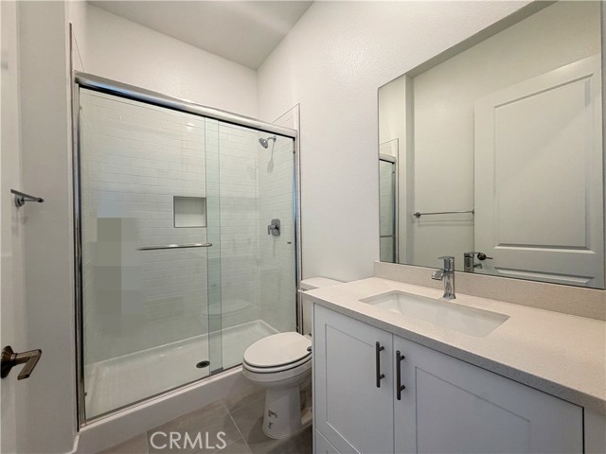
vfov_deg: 85.7
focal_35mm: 14
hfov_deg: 102.1
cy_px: 227
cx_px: 303
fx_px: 245
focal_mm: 2.22
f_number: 2.2
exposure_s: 1/120
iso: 160
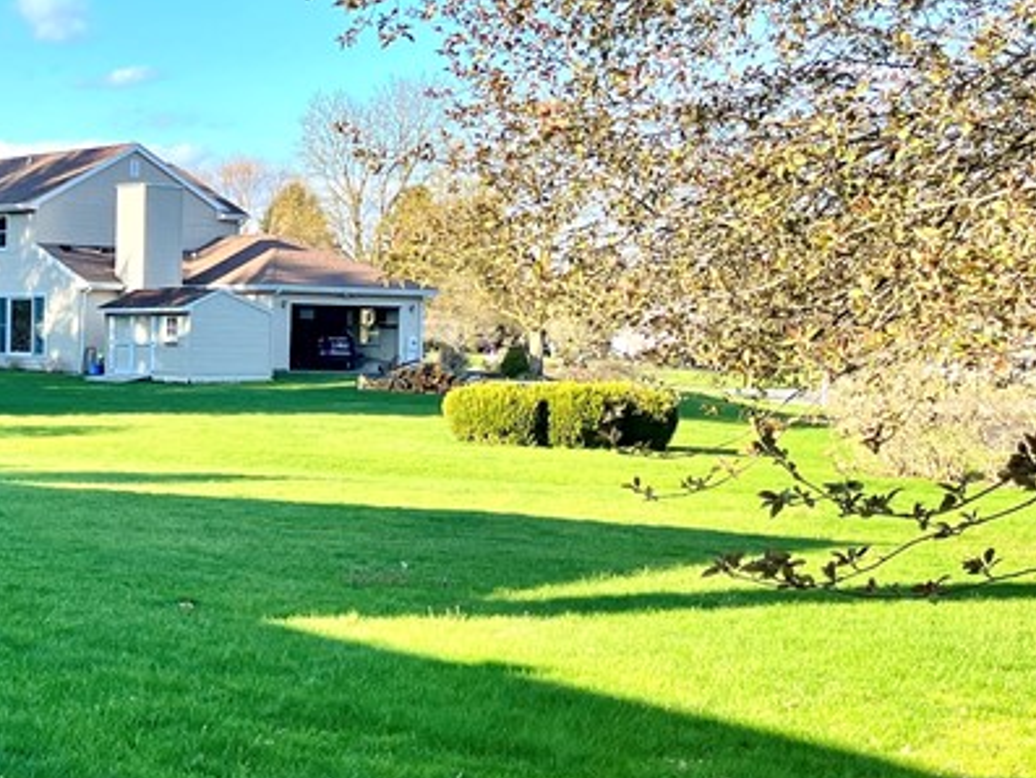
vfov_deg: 21.9
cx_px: -91
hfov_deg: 26.7
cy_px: 332
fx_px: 2006
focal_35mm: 67
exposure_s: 1/1086
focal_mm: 5.1
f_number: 1.6
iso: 50
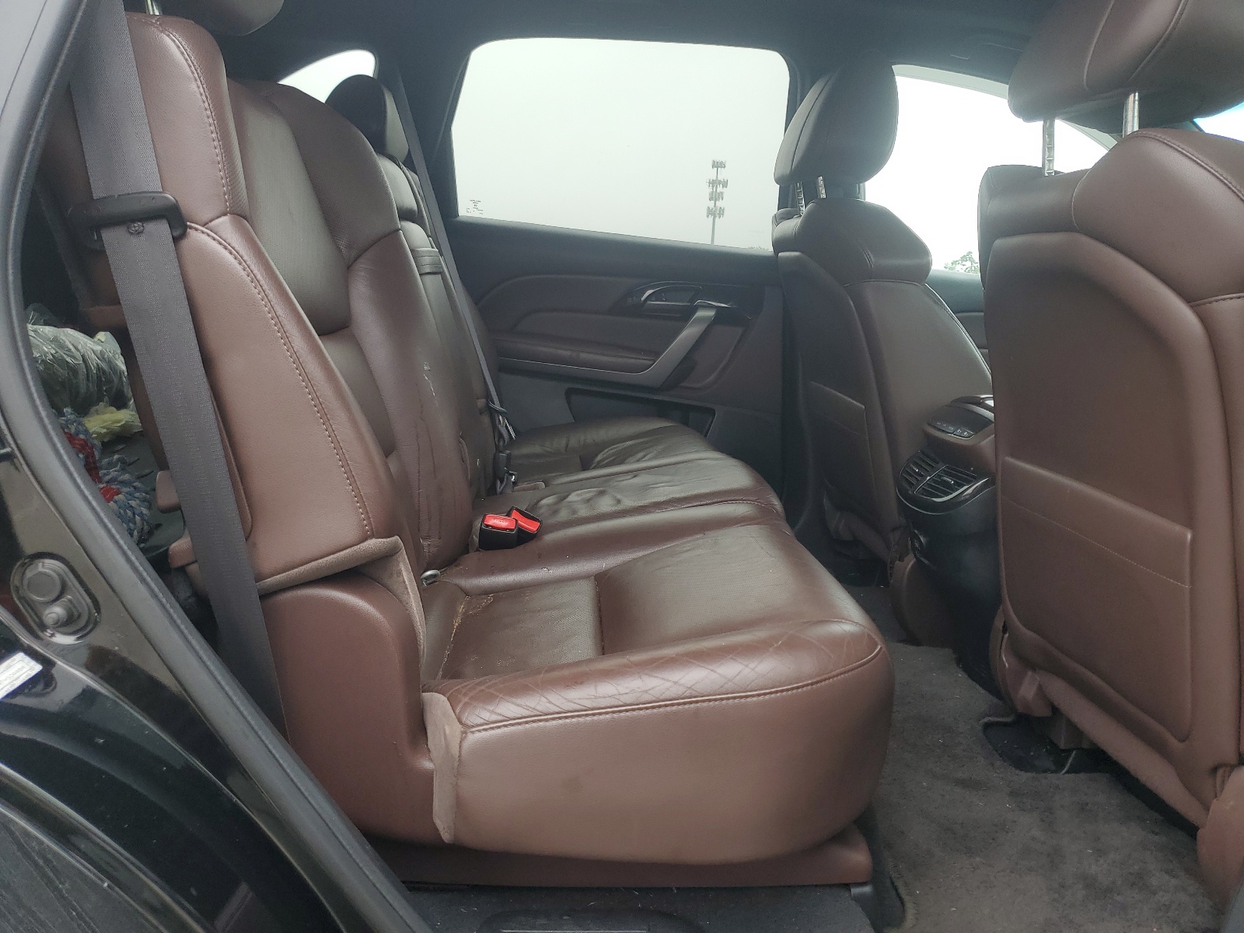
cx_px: 622
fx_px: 934
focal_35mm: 26
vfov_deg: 53.1
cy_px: 466
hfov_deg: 67.3
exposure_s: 1/130
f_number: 1.5
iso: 50
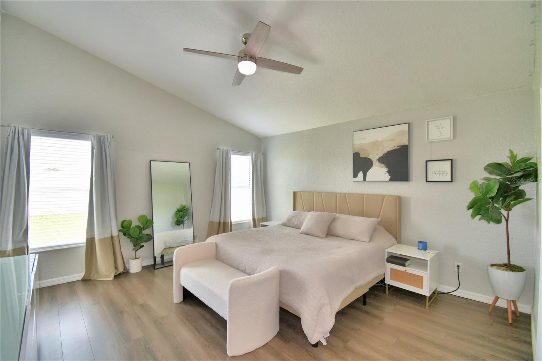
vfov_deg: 77.3
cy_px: 180
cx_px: 271
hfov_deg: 100.4
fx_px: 226
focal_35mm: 15
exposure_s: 1/60
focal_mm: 10
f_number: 4.5
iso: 140
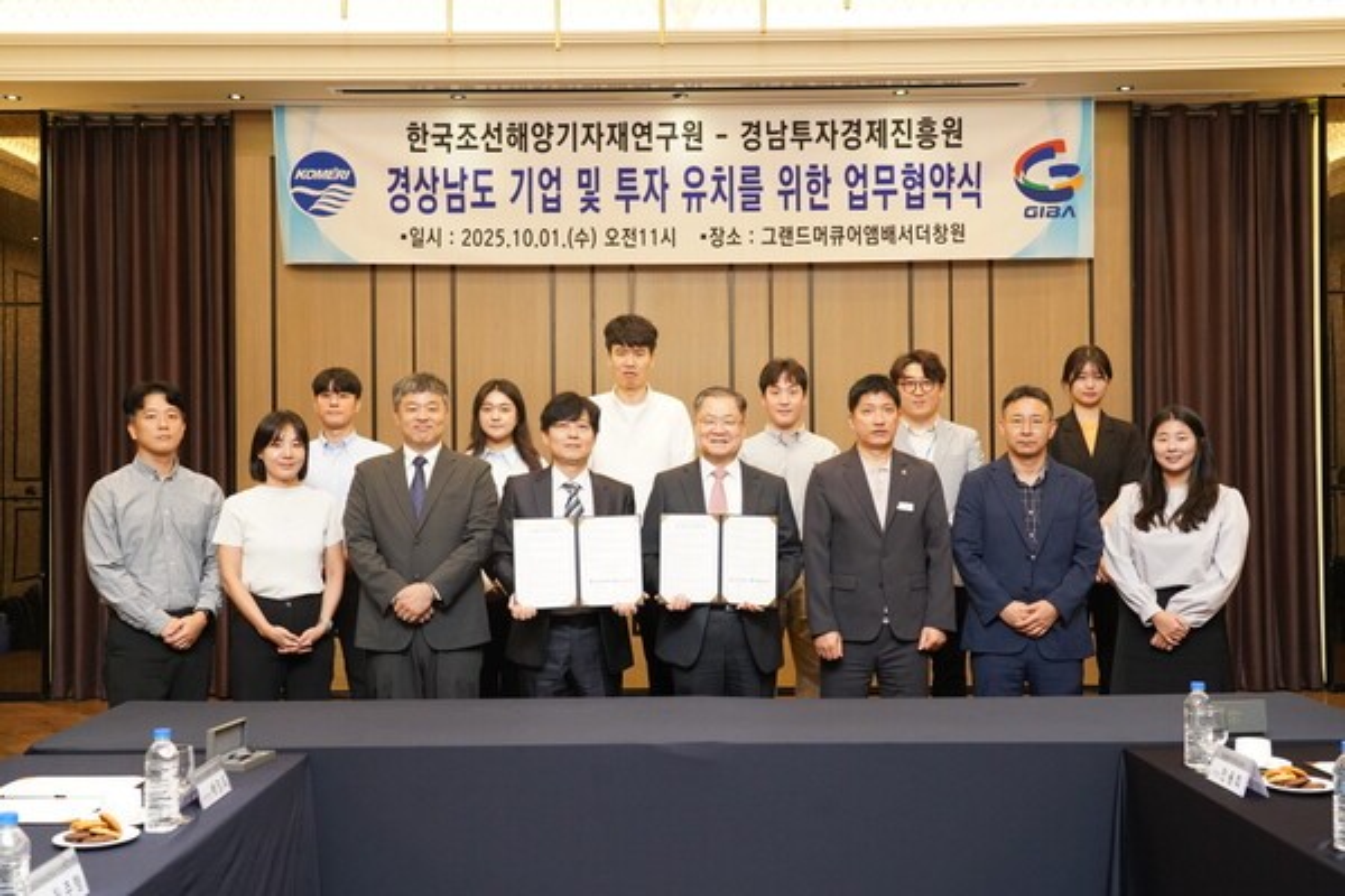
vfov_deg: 36.9
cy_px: 448
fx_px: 1345
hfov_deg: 53.1
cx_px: 672
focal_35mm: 36
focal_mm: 36
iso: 5000
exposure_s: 1/250
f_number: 5.6
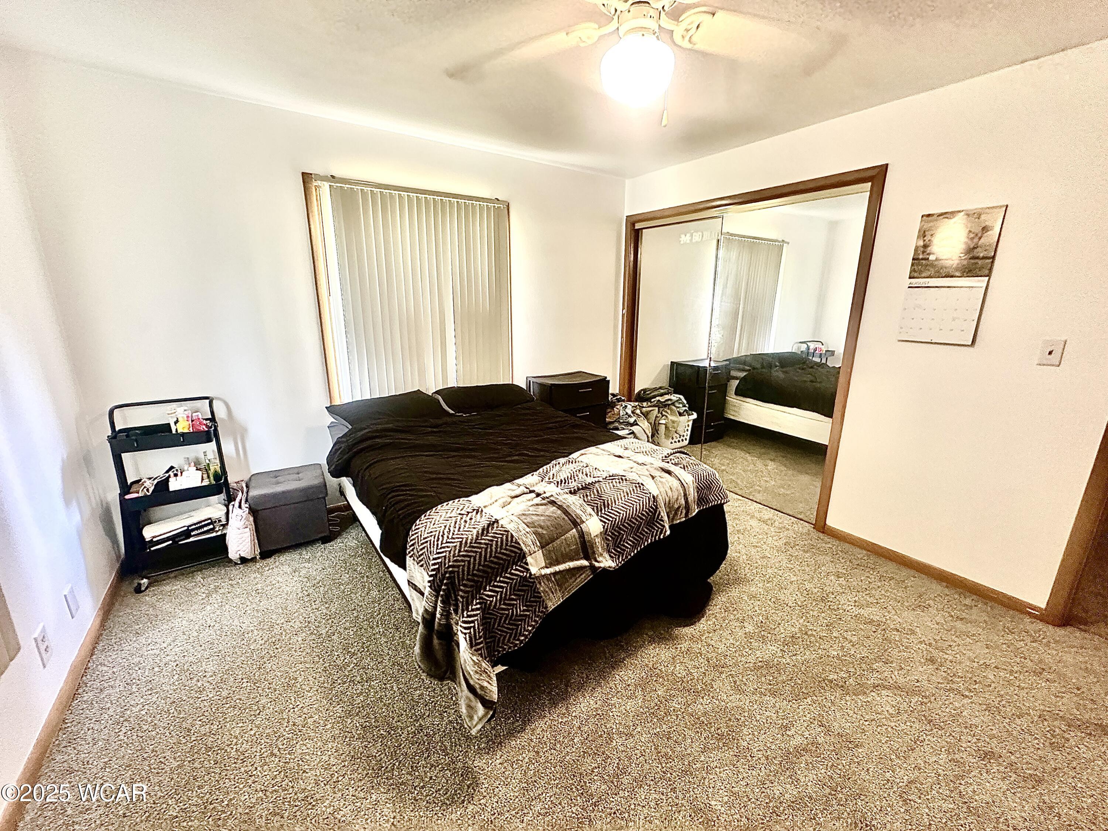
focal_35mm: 14
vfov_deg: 85.7
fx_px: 448
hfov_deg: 102.1
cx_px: 554
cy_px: 416
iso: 800
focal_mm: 2.22
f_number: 2.2
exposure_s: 1/60
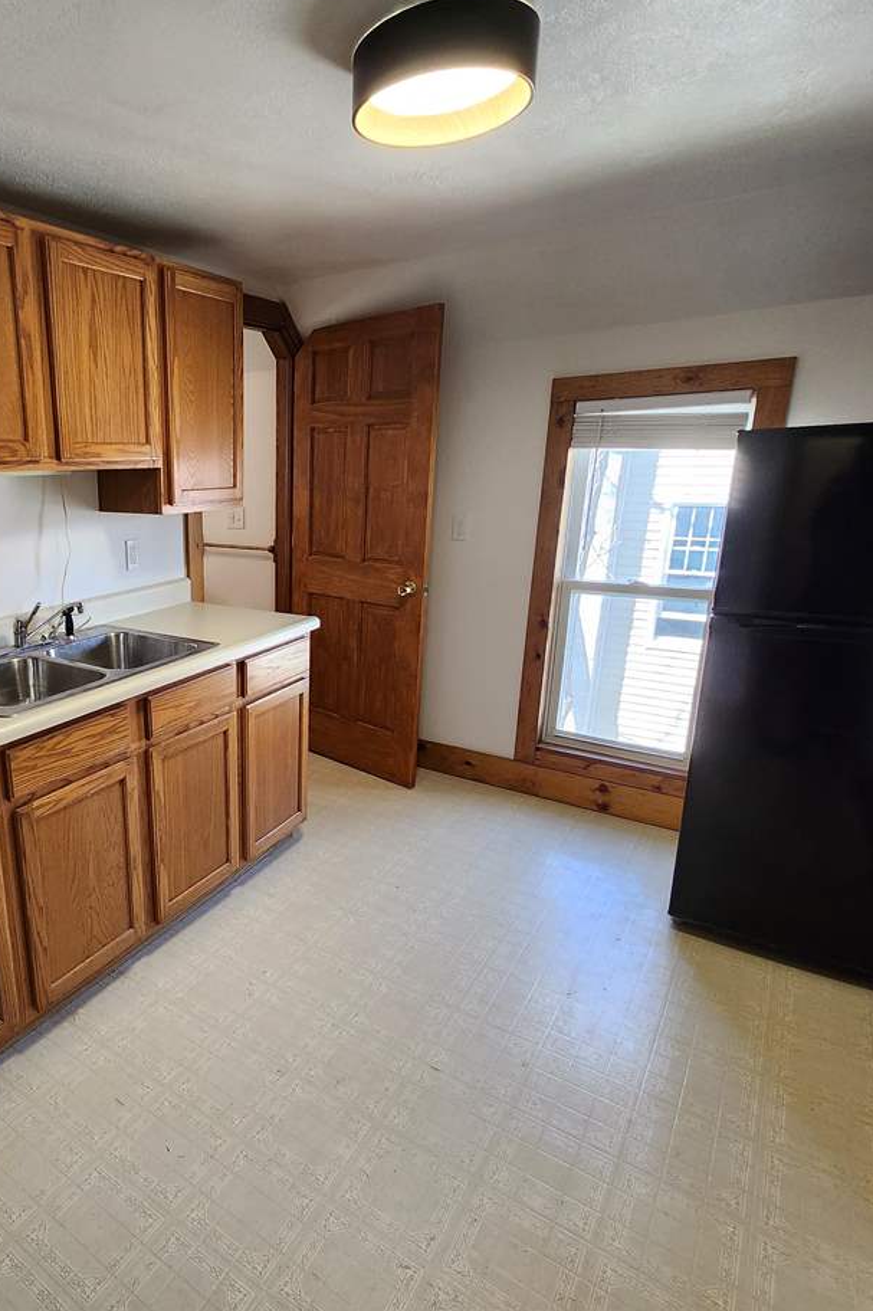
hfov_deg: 60.7
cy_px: 668
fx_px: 691
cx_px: 210
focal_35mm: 19
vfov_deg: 86.9
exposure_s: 1/60
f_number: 2.2
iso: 100
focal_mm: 1.74
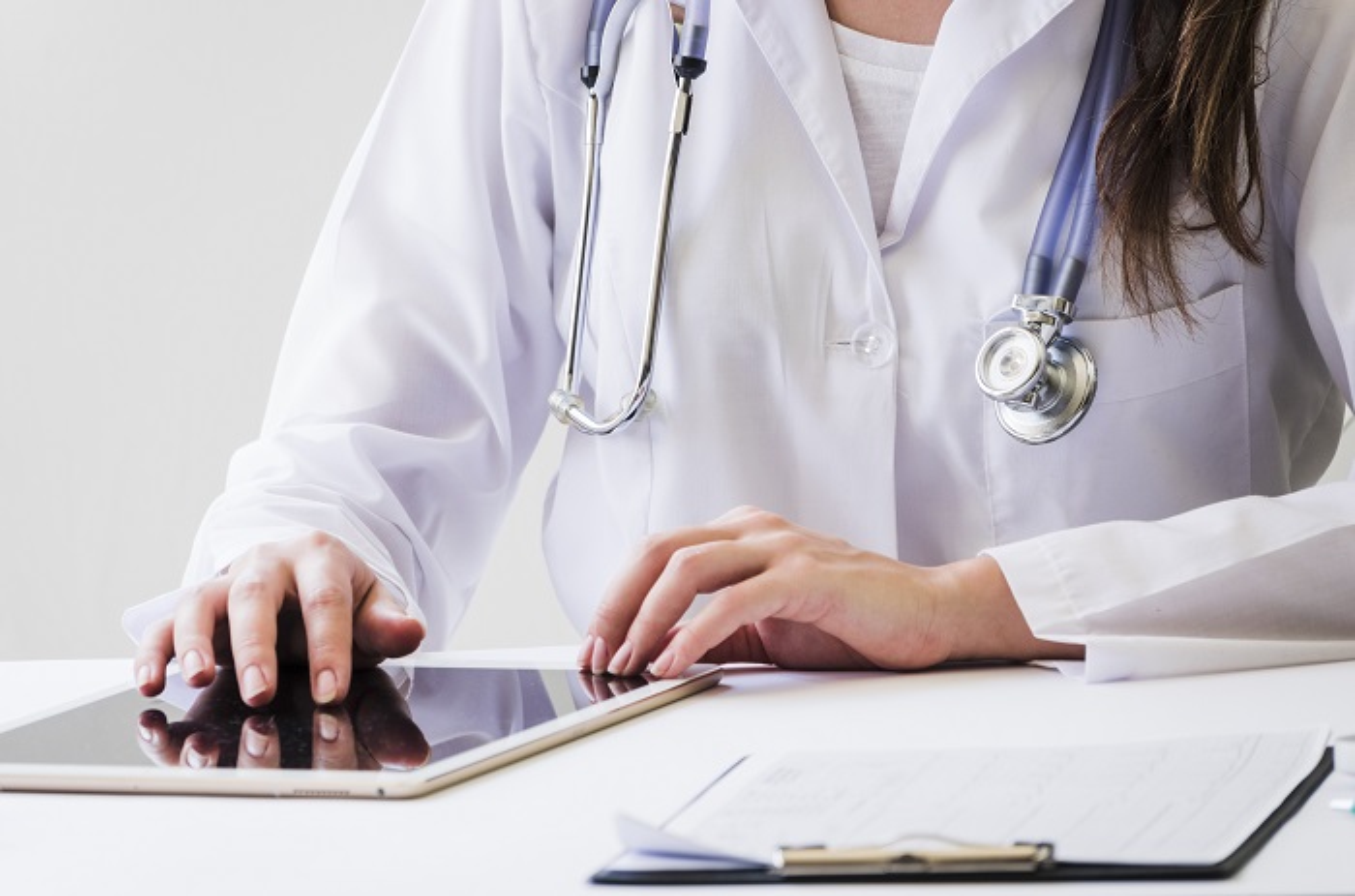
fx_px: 12390
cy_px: 448
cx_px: 678
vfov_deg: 4.1
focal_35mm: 330
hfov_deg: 6.3
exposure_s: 1/15
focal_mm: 120.91
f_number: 4
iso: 100
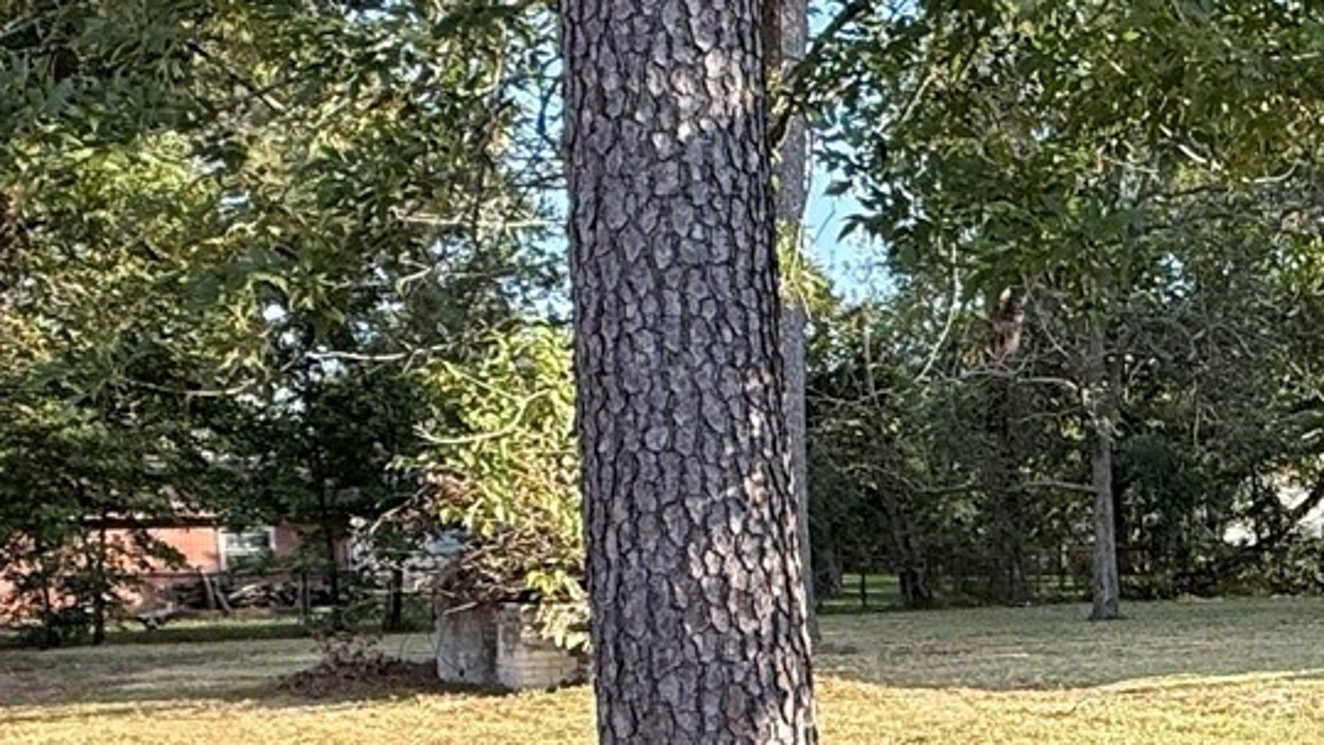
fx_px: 2036
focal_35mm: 58
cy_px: 656
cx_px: 1621
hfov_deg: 30.2
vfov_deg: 20.3
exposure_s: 1/336
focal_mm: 2.22
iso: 50
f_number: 2.2
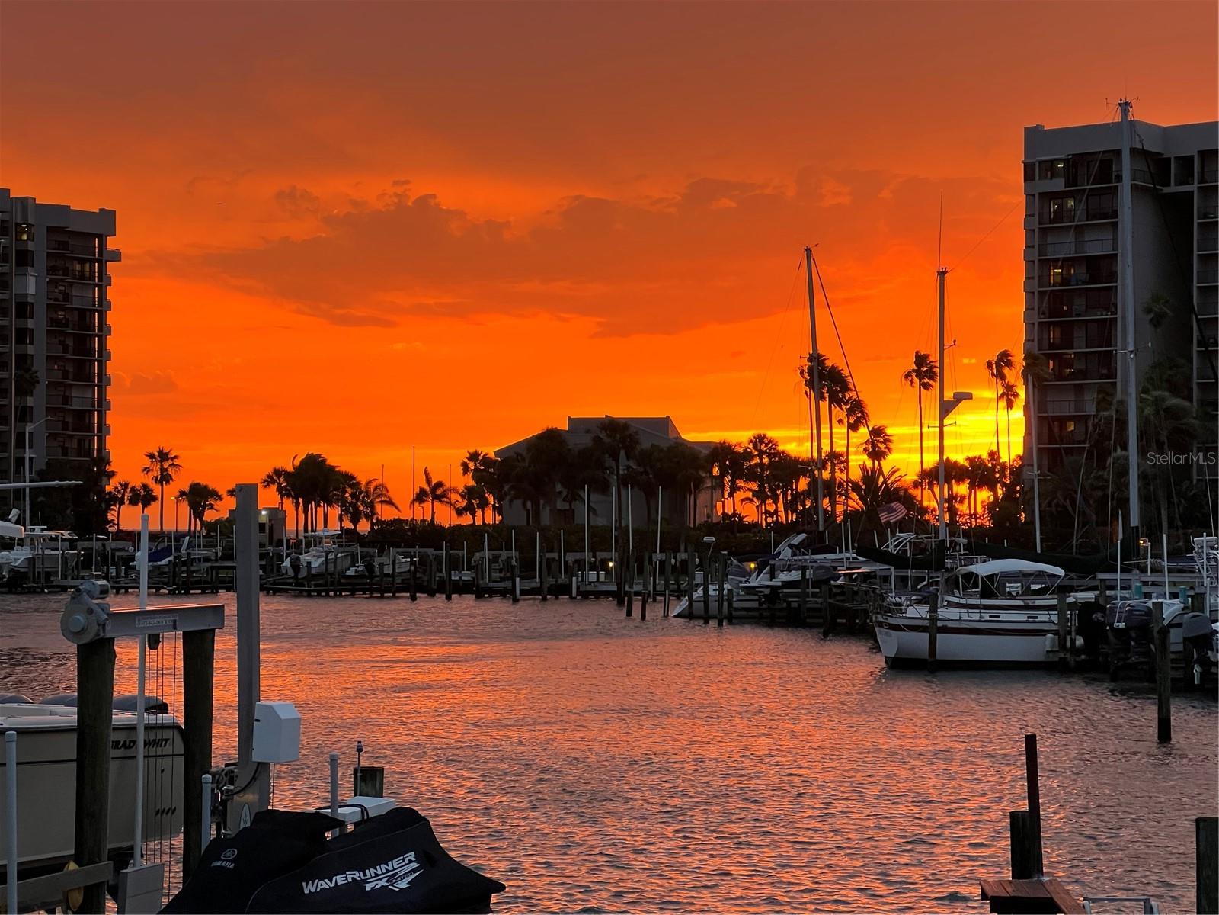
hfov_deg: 25.3
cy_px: 458
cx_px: 610
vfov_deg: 19.1
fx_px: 2712
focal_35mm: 77
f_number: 2.8
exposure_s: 1/99
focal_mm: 9
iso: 200
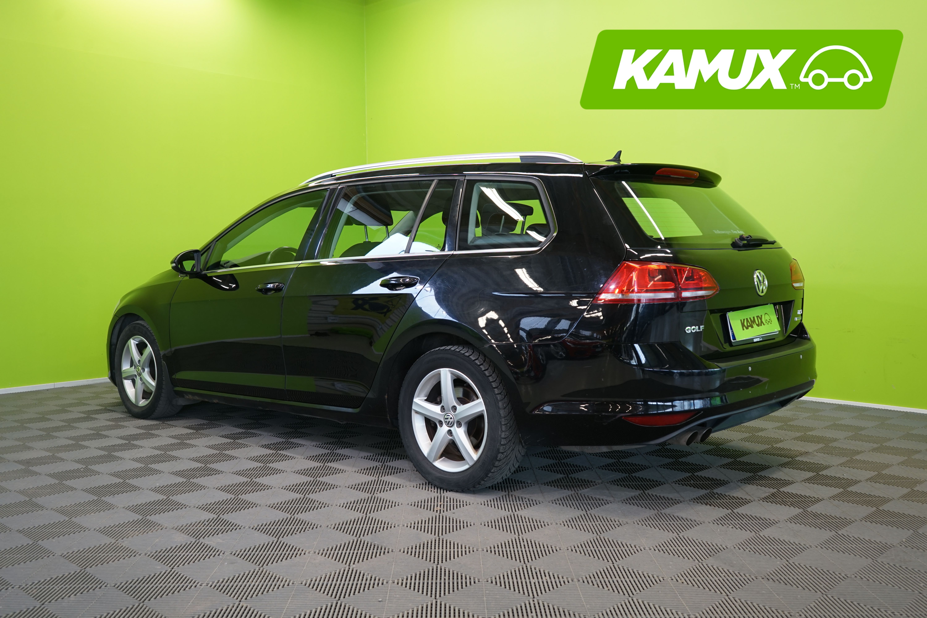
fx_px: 850
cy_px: 309
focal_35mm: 33
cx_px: 464
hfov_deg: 57.2
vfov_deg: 40.0
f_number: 5.6
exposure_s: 1/30
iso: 500
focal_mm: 33
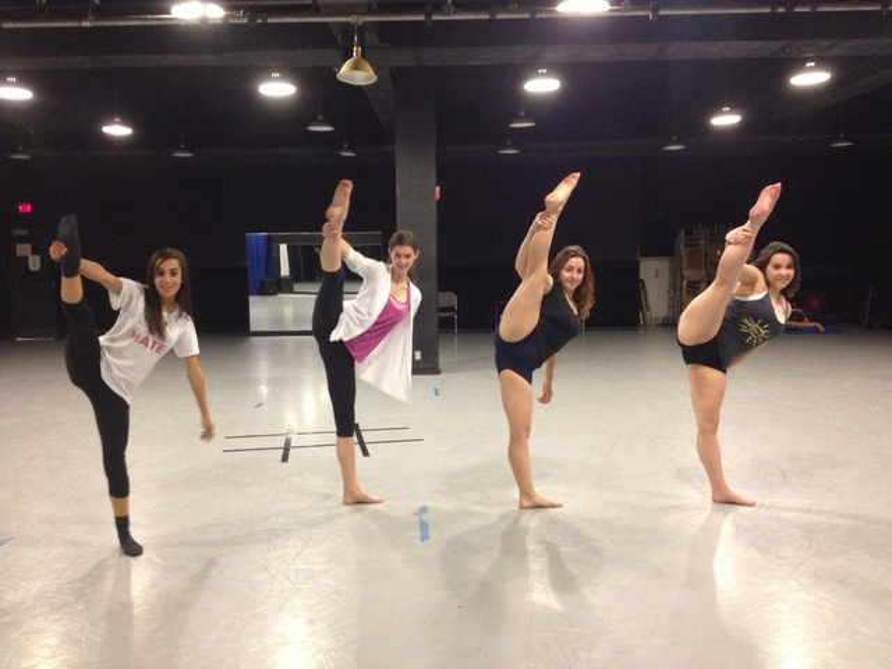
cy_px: 334
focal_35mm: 35
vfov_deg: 40.7
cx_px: 446
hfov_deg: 52.6
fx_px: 902
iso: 400
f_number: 2.4
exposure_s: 1/17
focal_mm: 4.28
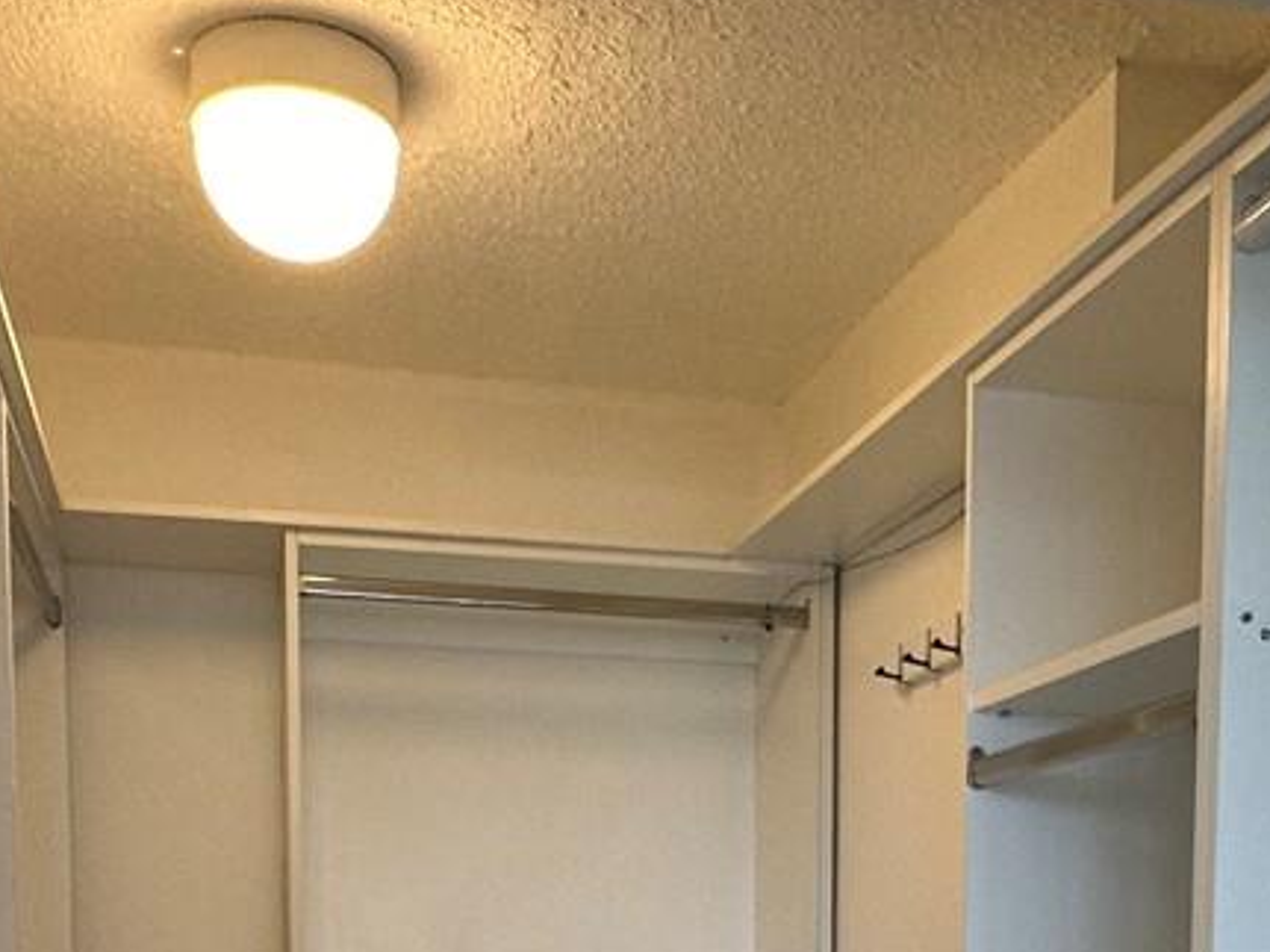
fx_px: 1907
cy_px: 1185
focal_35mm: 52
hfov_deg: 36.7
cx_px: 766
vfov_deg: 24.9
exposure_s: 1/120
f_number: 2.2
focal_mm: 2.22
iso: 160
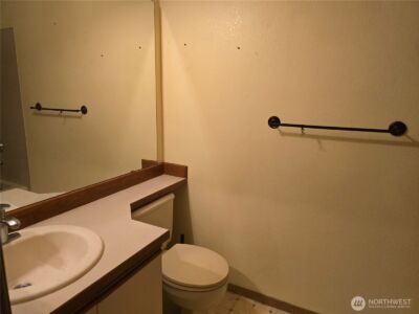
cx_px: 210
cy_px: 157
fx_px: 278
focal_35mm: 23
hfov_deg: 73.9
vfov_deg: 58.9
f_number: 1.7
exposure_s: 1/120
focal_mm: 6.3
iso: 1000
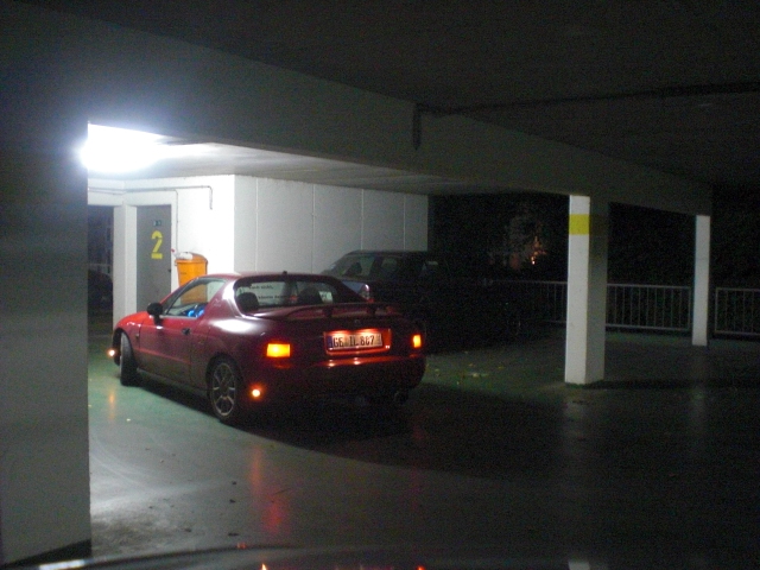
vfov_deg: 37.7
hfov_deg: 49.0
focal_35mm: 38
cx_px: 380
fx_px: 834
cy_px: 285
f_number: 3.1
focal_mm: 6.3
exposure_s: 1/8
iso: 800
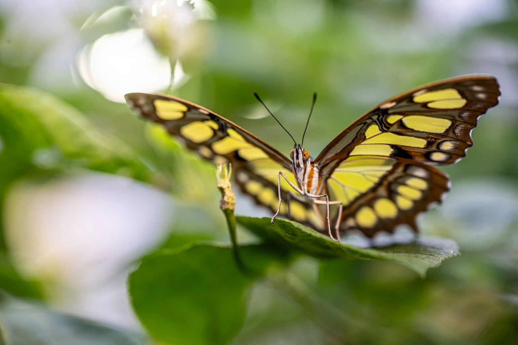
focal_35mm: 120
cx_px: 259
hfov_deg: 17.1
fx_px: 1727
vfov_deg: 11.4
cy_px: 172
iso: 160
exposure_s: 1/250
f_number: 4
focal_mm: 120
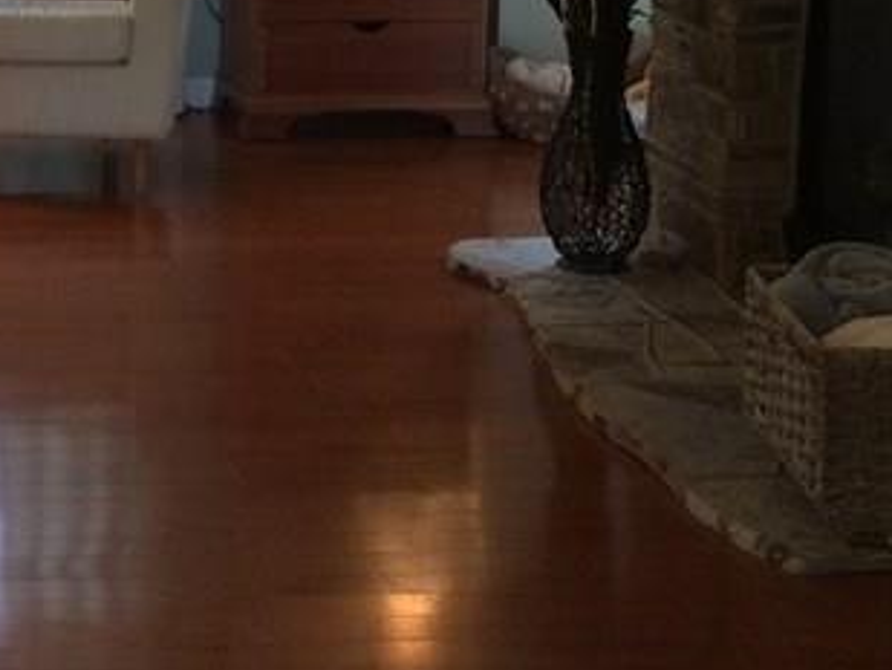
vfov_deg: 15.1
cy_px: 0
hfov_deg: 19.3
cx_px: -165
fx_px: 2475
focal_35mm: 96
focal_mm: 4.15
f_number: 2.2
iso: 160
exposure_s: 1/30
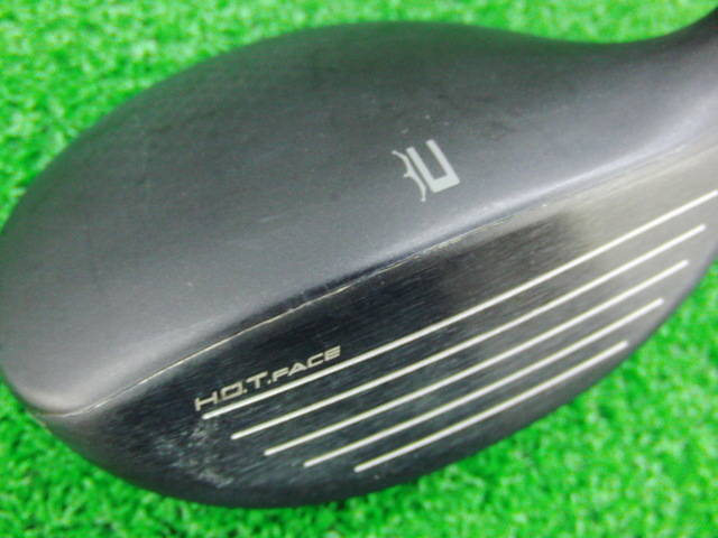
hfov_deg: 50.1
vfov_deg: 38.7
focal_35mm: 37
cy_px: 269
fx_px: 767
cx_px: 359
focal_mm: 6.42
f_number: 3.6
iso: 400
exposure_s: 1/10
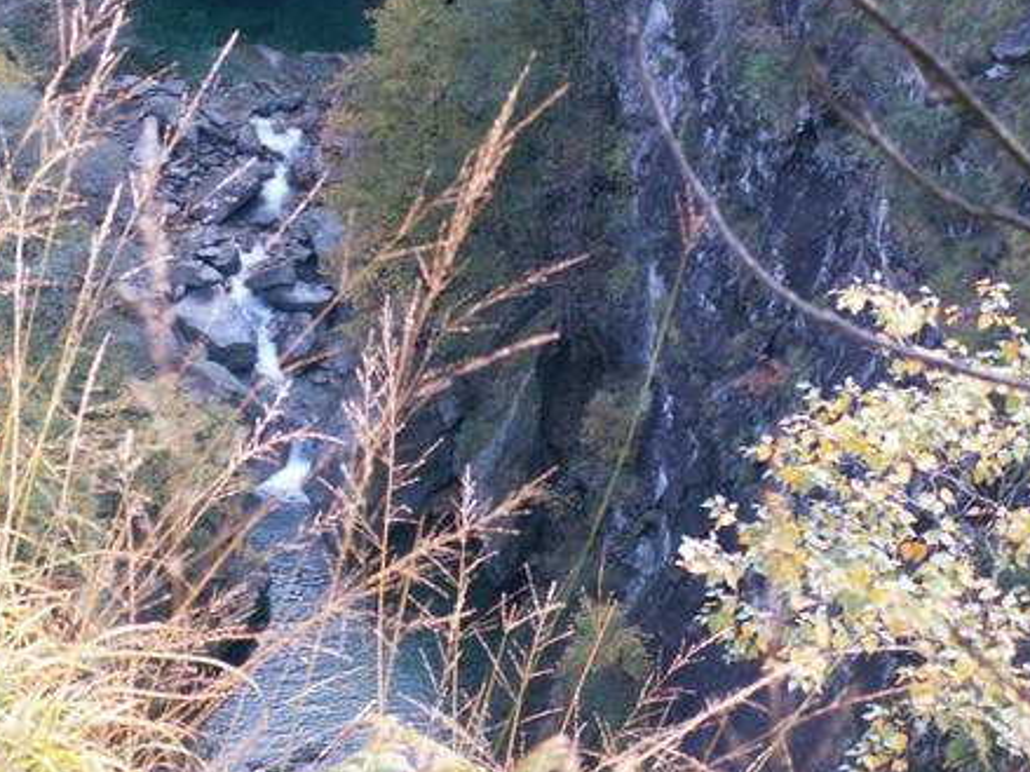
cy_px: 232
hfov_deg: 12.4
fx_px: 4730
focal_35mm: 159
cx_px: 305
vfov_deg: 9.3
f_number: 3.5
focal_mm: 17.86
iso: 100
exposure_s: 1/40
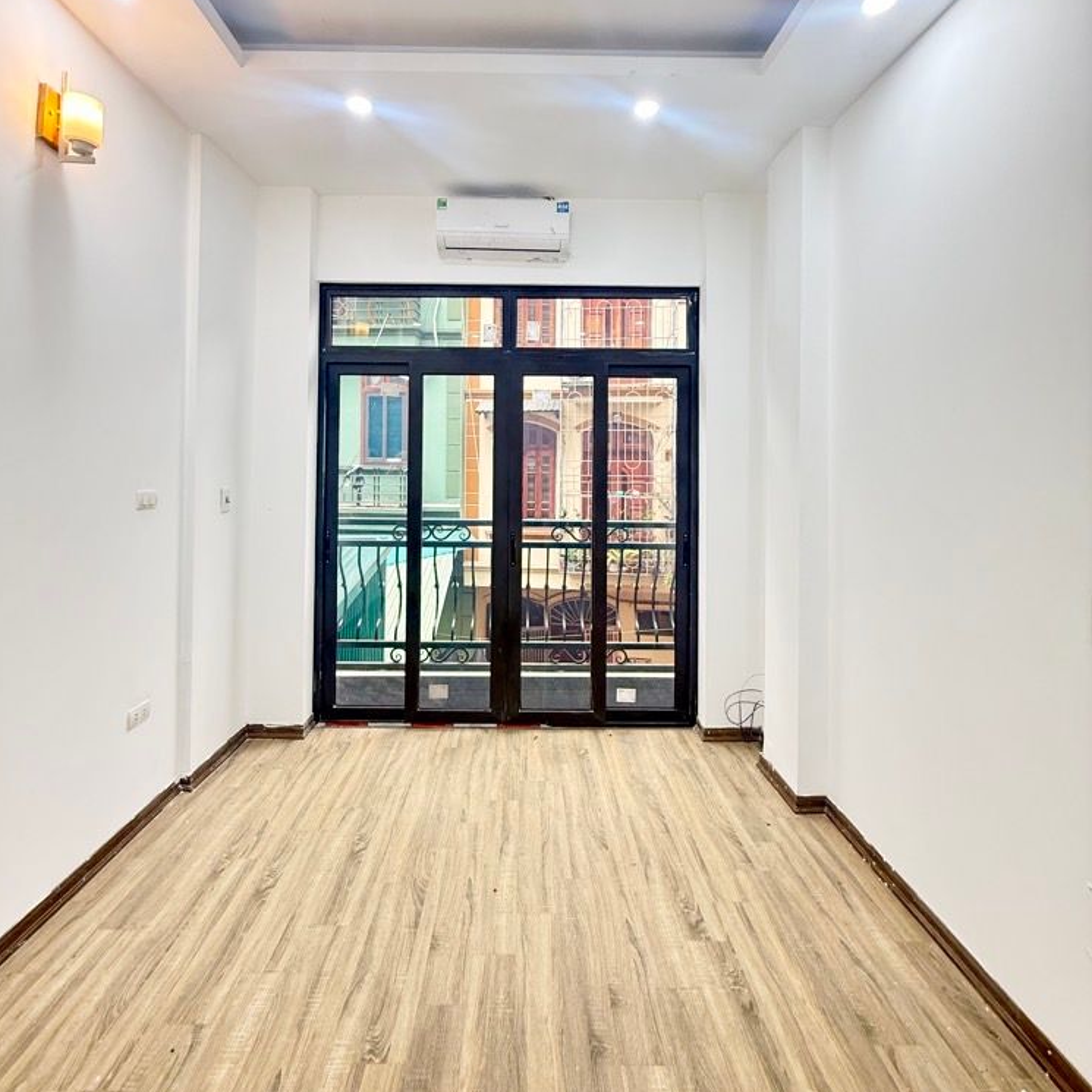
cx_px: 531
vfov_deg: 83.3
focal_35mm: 17
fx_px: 607
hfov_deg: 83.9
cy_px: 454
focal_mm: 2.22
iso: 250
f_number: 2.2
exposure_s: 1/50
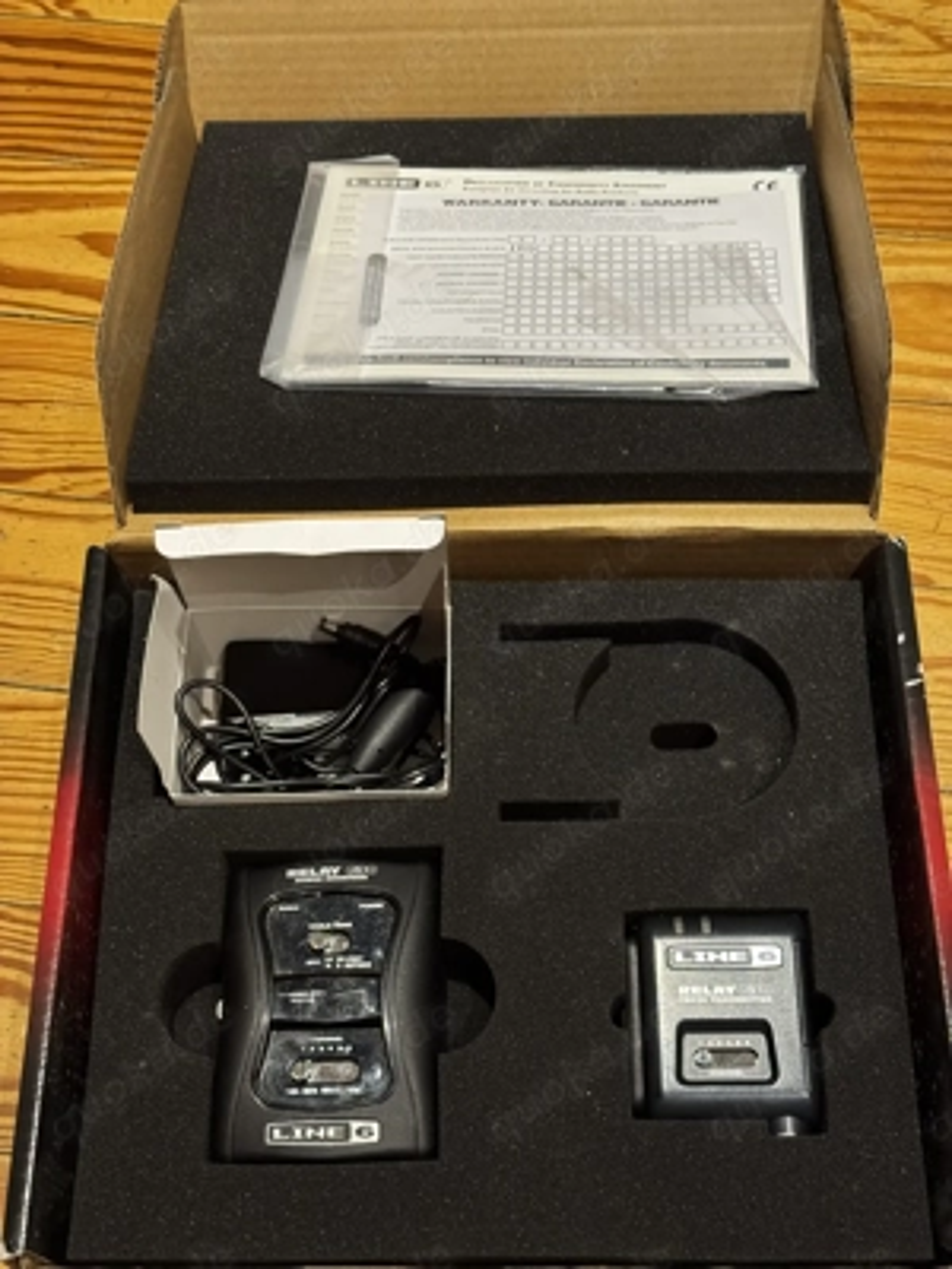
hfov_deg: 30.3
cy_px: 634
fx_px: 1760
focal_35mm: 48
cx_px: 476
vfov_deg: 39.7
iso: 500
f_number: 1.78
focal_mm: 6.76
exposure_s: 1/37
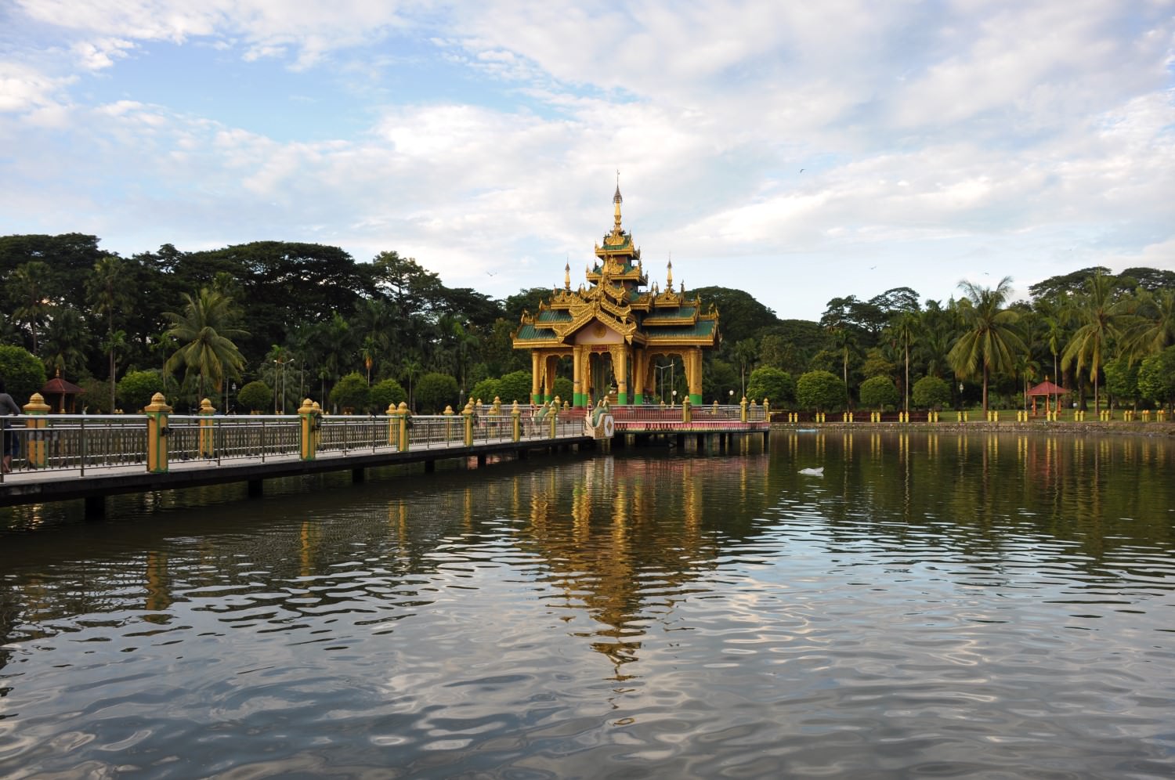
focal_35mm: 27
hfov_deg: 67.4
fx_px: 880
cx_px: 588
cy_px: 390
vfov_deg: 47.8
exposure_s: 1/100
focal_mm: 18
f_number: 5
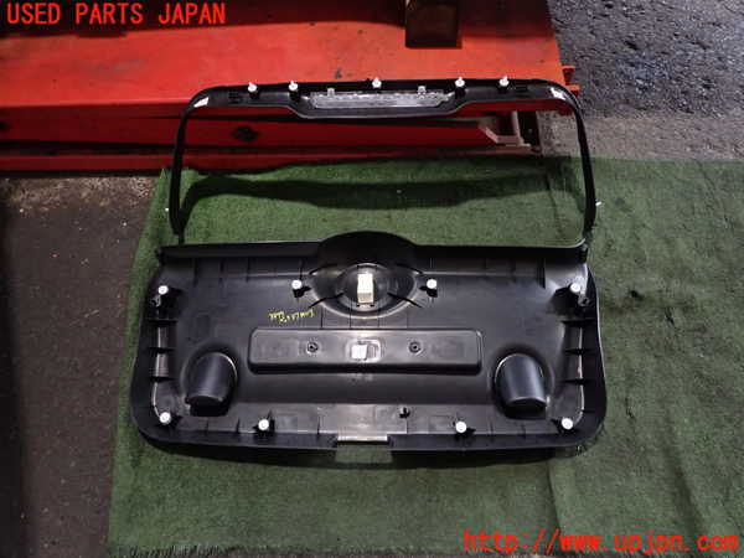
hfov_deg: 69.4
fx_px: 537
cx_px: 372
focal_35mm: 25
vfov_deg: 54.9
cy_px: 279
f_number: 2
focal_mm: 4.5
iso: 320
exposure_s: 1/30
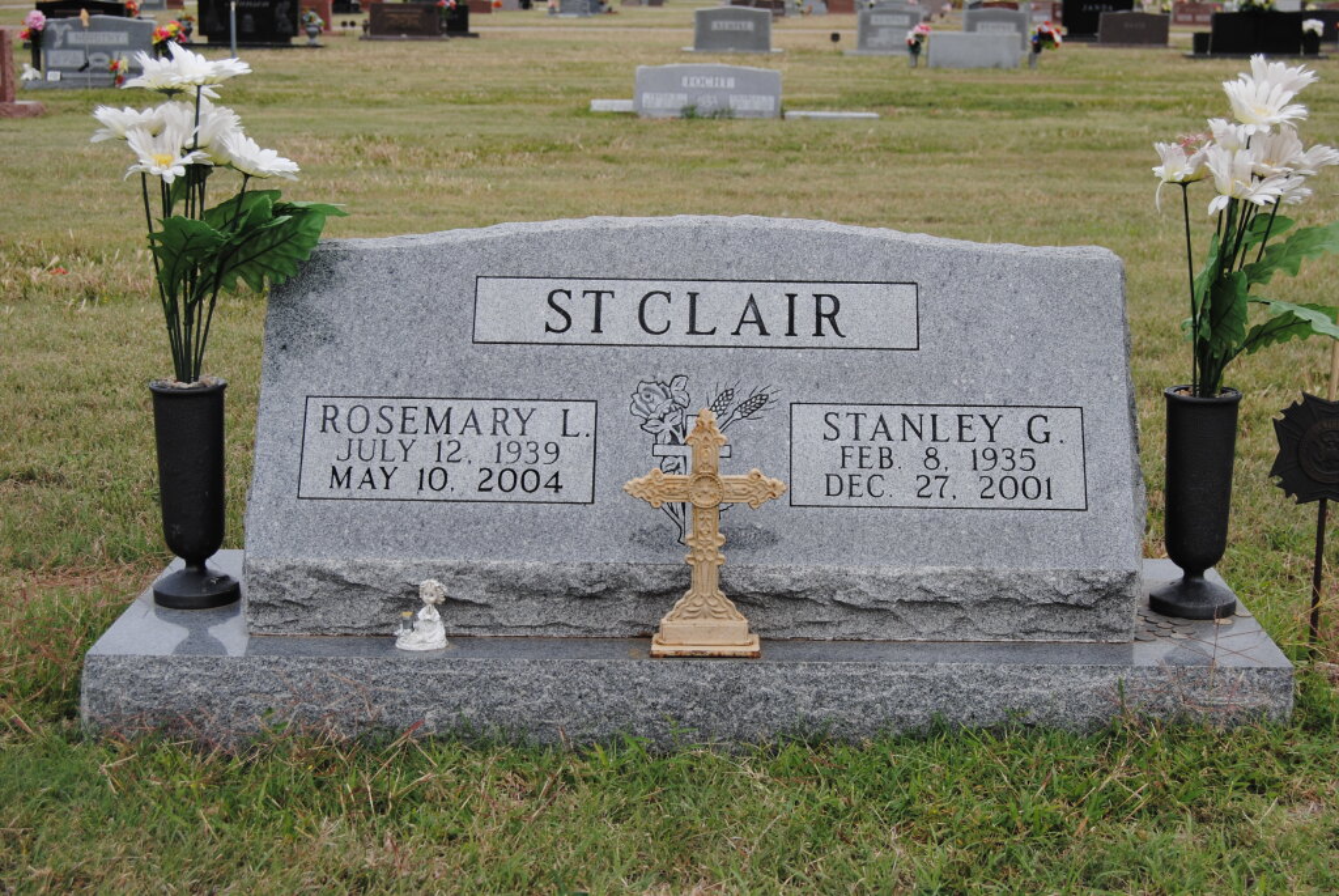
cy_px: 448
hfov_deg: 35.0
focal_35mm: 57
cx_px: 670
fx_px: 2122
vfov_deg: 23.8
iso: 100
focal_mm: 38
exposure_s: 1/250
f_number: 8
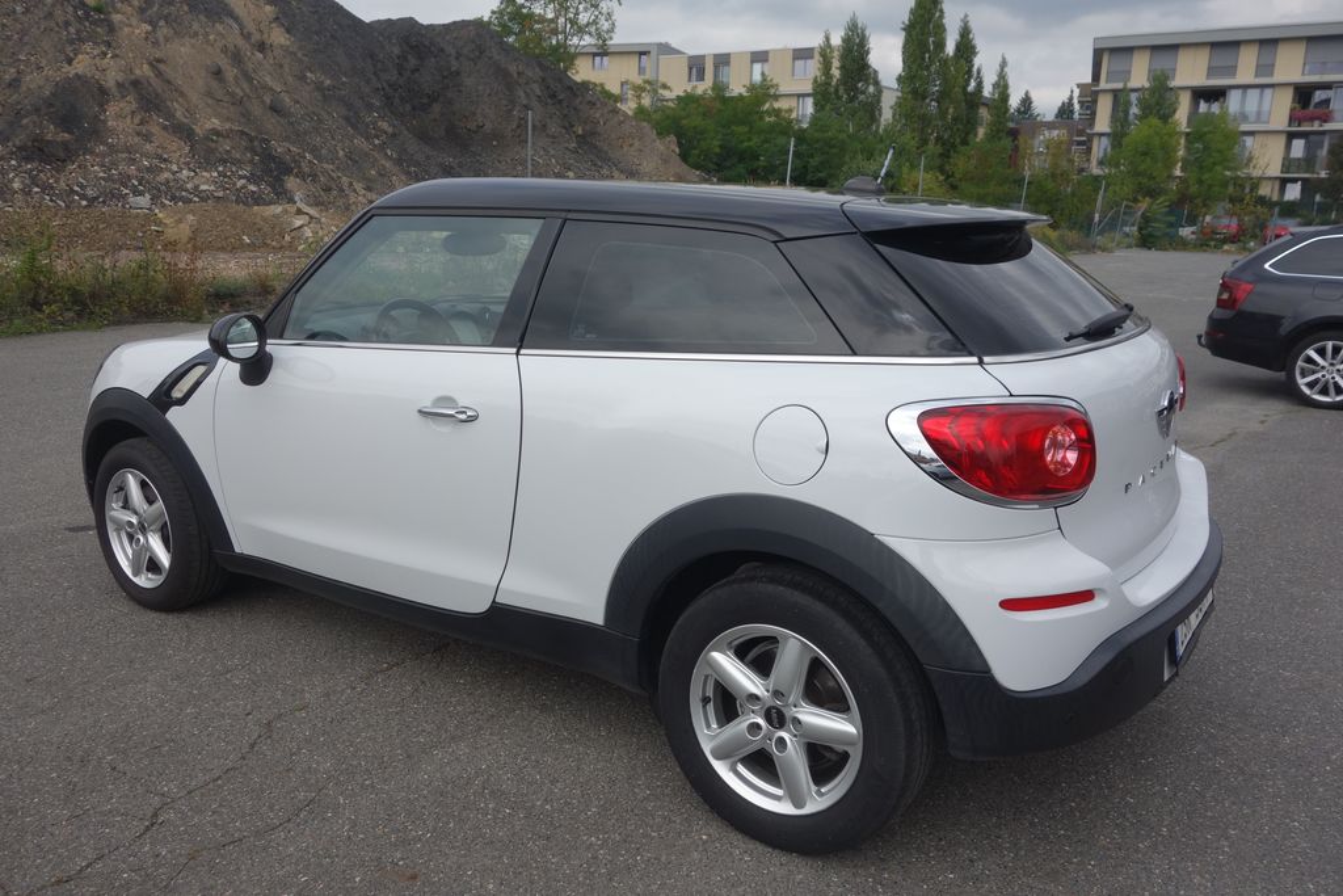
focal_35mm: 28
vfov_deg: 46.4
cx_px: 672
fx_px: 1045
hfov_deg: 65.5
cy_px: 448
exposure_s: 1/400
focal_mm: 10.4
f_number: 5.6
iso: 125
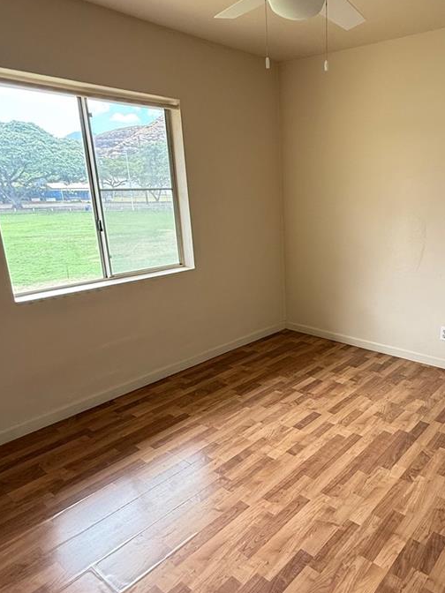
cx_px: 323
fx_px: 429
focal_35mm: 25
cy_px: 307
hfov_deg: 52.9
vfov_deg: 69.4
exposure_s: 1/99
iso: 200
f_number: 2.2
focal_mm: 2.22
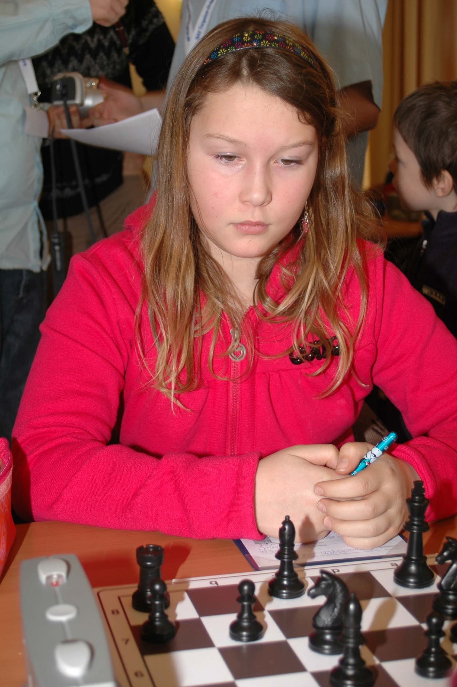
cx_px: 228
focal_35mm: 63
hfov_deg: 21.5
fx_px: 1202
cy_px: 344
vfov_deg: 31.9
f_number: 5.3
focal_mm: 42
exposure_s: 1/60
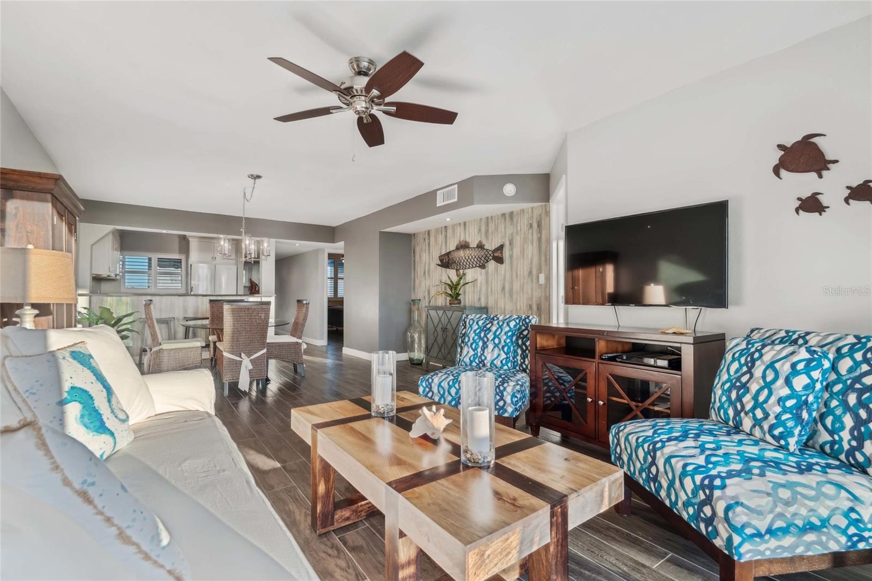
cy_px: 290
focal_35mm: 16
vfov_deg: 73.7
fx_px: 387
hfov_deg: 96.7
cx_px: 436
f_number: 8
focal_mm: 16
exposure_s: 1/4
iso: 125
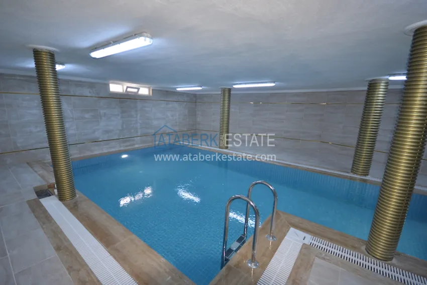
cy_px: 142
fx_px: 178
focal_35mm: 15
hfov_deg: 100.4
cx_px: 214
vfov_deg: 77.3
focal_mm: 10
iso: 450
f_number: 4
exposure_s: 1/60
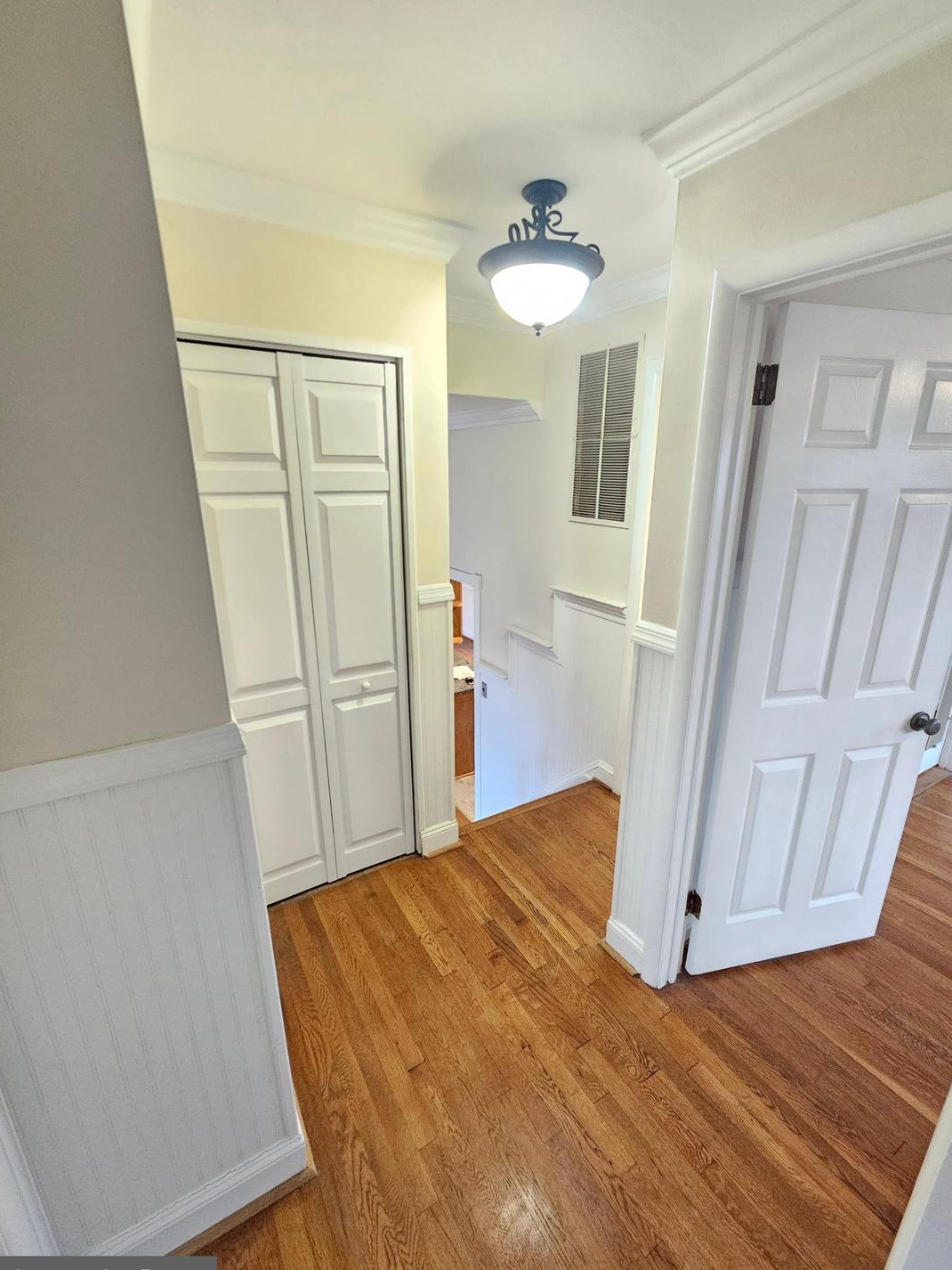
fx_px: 513
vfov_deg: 102.0
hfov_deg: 85.6
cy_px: 645
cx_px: 507
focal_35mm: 14
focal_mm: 2.2
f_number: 2.2
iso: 500
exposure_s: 1/30
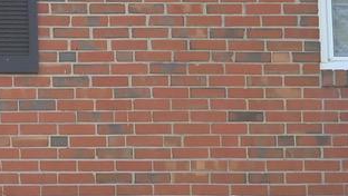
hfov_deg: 9.7
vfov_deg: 5.8
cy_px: 402
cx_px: -346
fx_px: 1902
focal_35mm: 206
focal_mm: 30
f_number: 10
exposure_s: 1/400
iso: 800
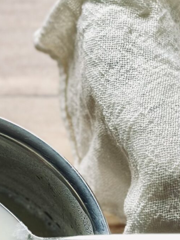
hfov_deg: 8.2
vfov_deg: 10.9
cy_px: 151
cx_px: 65
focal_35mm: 182
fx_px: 1262
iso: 64
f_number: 1.78
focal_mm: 6.86
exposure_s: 1/121
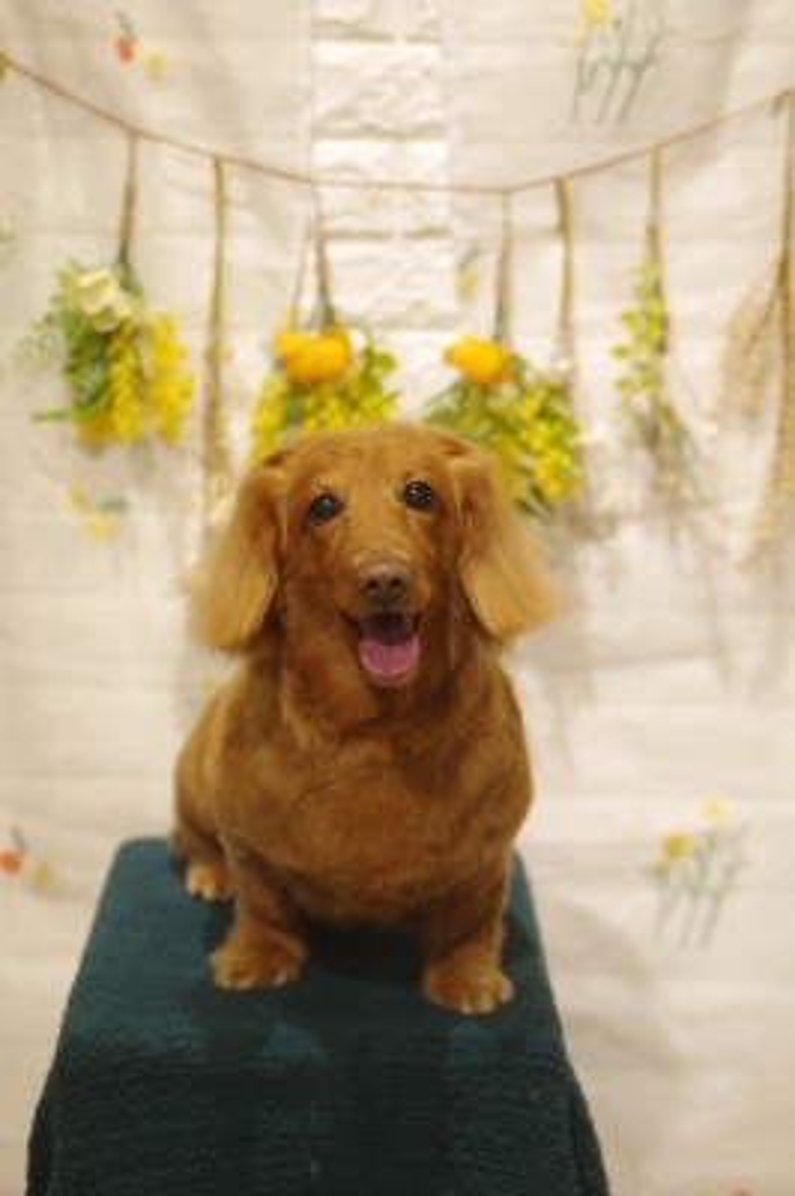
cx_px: 398
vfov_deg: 24.8
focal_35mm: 82
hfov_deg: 16.6
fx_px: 2721
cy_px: 598
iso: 250
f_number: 2.8
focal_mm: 55
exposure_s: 1/125
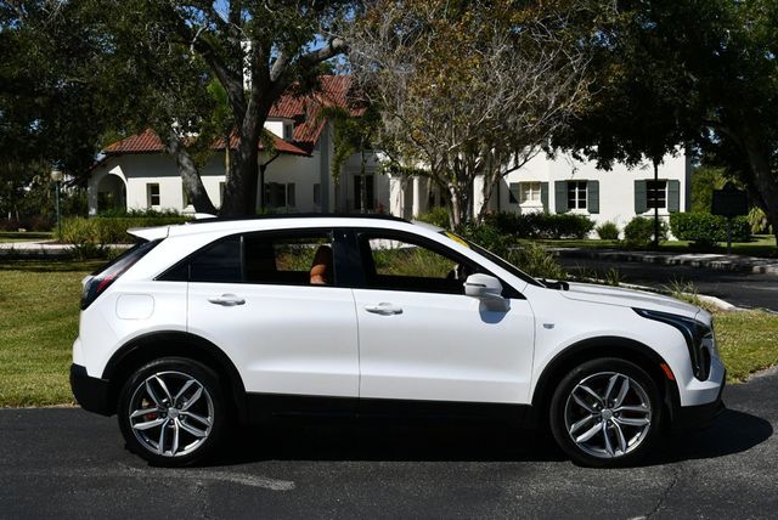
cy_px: 260
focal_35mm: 50
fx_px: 1082
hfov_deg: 39.6
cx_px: 389
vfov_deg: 27.0
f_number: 10
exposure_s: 1/400
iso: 100
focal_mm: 25
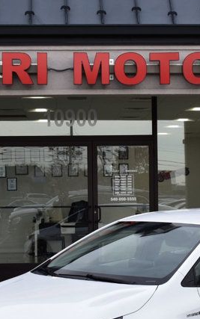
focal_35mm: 110
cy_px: 219
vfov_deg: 18.9
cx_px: 142
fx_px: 959
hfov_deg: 11.9
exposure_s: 1/125
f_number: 9
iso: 400
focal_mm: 30
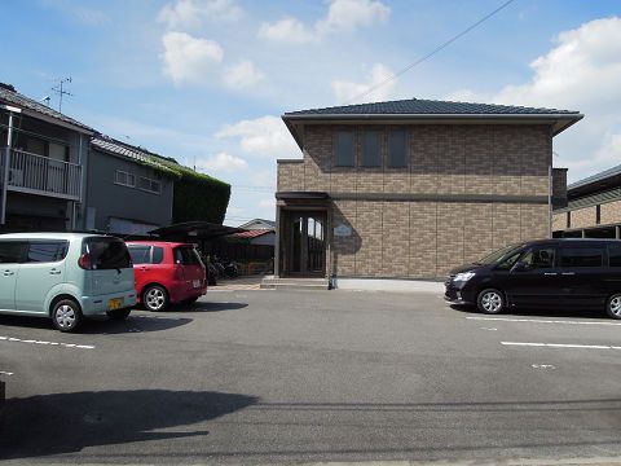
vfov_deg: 56.8
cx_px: 310
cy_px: 233
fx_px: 431
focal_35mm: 24
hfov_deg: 71.6
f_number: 4
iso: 160
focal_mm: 4.3
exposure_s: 1/1250
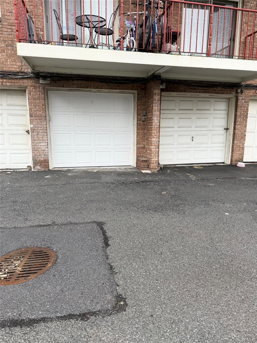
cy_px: 172
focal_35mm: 24
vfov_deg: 71.6
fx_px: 238
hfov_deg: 56.8
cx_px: 128
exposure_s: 1/365
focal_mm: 6.76
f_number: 1.78
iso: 80
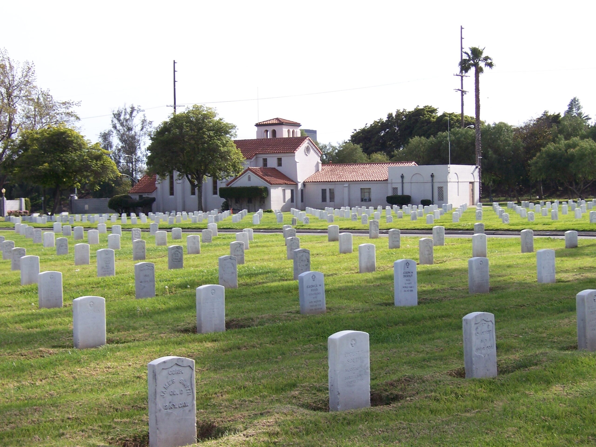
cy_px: 224
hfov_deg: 32.2
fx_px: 1033
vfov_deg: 24.4
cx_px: 298
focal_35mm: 60
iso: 80
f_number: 4.8
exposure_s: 1/350
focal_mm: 10
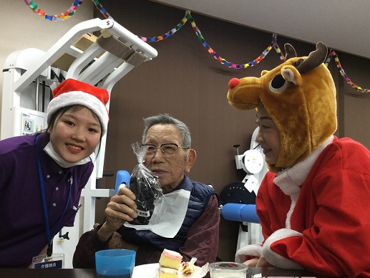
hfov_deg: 51.3
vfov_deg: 39.6
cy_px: 160
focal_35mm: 36
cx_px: 190
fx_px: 385
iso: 80
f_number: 2.4
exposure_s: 1/30
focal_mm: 3.3
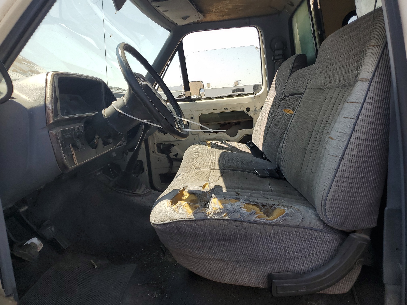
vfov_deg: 53.1
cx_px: 204
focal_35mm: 26
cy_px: 152
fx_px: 306
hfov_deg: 67.3
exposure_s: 1/1667
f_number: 1.5
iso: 50
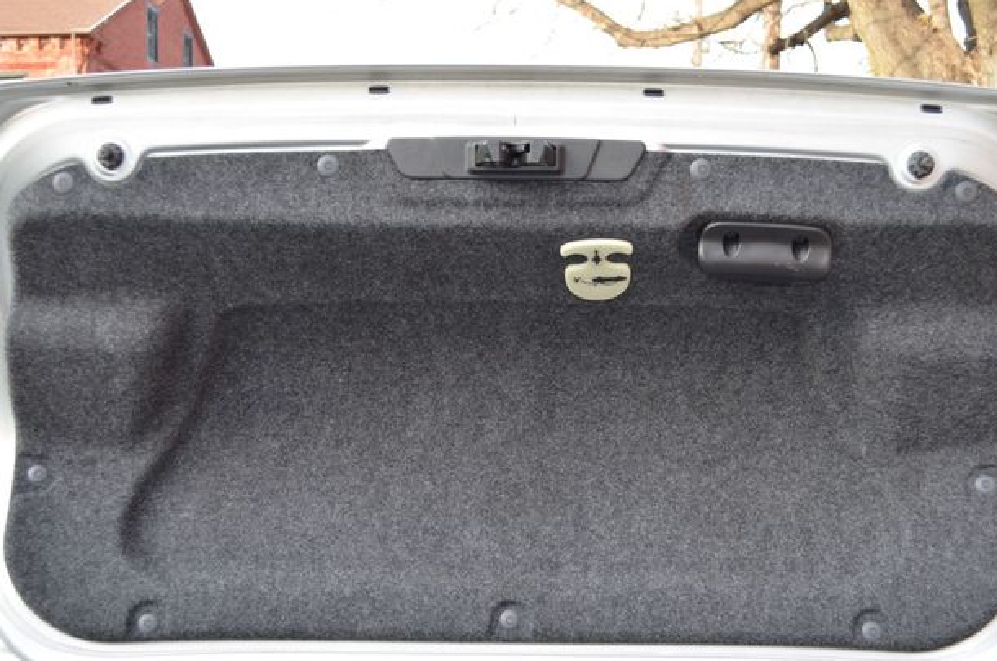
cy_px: 343
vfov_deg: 30.4
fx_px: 1216
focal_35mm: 44
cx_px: 509
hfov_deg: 44.6
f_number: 4.5
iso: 280
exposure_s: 1/125
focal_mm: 28
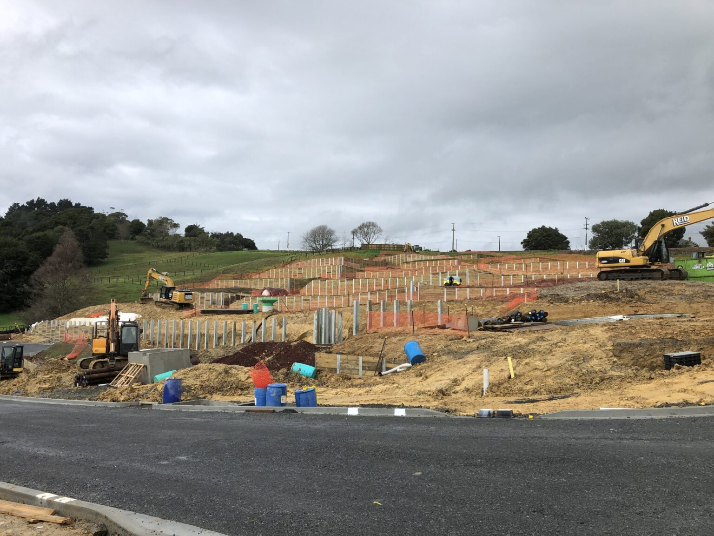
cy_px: 268
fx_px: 578
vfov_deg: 49.7
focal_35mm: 28
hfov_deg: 63.4
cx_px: 357
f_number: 1.8
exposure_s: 1/631
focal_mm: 3.99
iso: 20
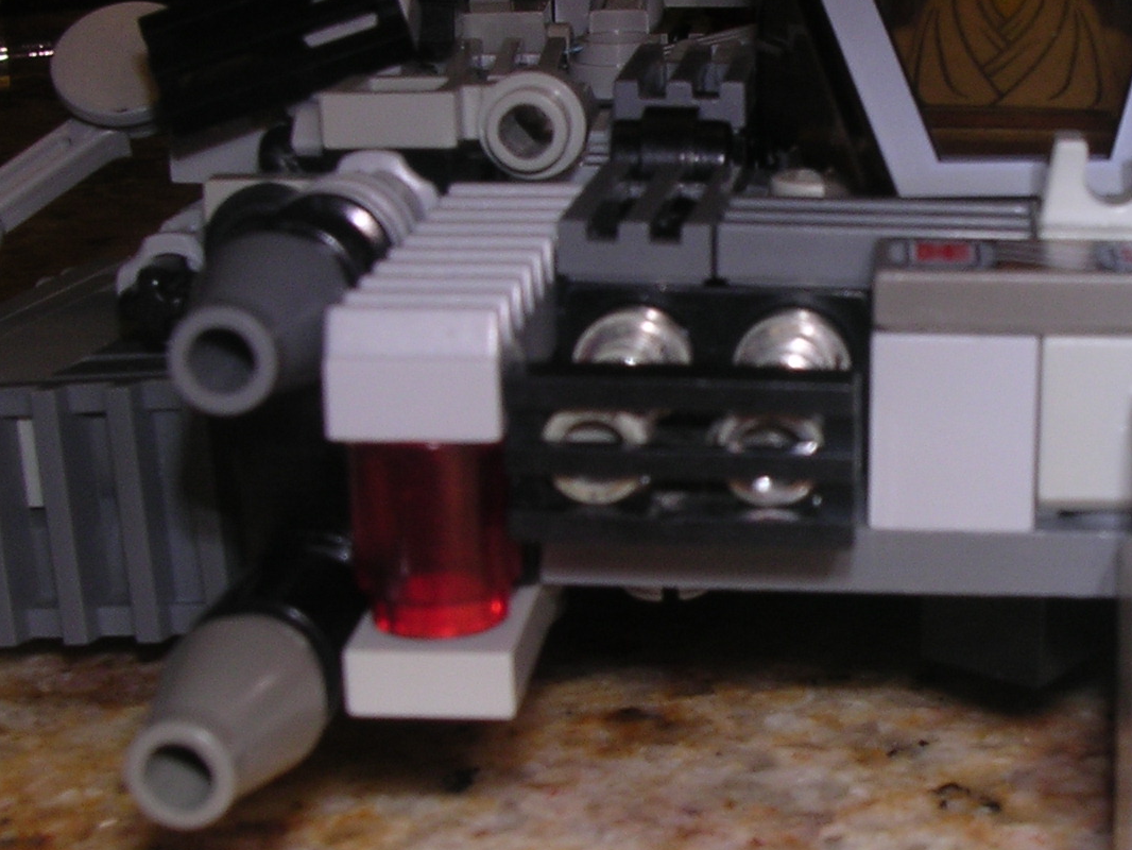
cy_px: 412
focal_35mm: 73
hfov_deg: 26.3
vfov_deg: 20.2
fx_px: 2388
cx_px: 881
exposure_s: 1/60.1
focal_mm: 5.8
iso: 100
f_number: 5.6
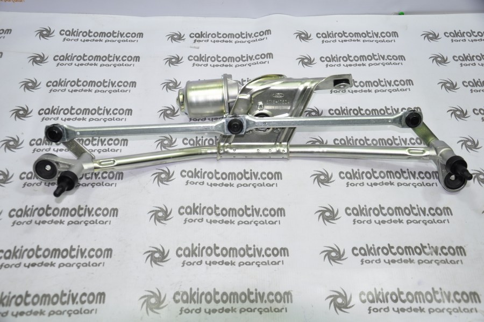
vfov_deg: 31.8
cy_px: 161
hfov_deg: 46.4
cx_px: 242
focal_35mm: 42
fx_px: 564
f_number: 5
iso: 200
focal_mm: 28
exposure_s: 1/40
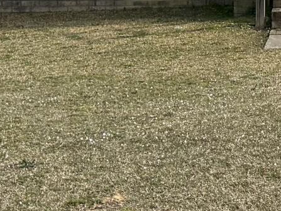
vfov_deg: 8.9
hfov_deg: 11.5
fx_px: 1307
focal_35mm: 161
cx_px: 485
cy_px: -123
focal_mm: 6.76
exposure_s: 1/3279
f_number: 1.78
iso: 100
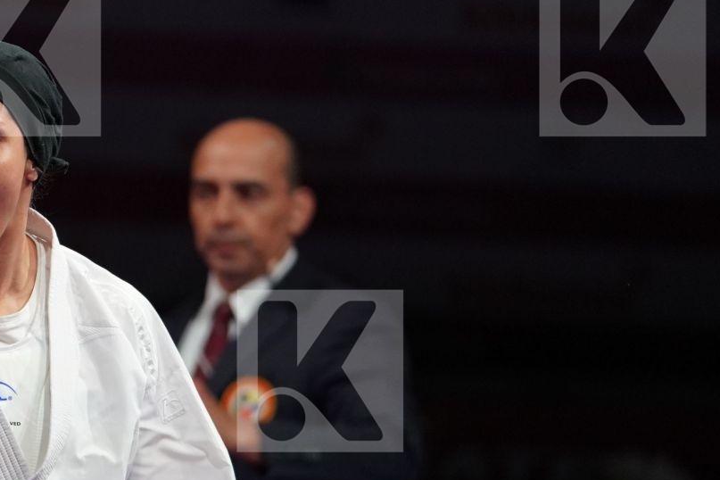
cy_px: 371
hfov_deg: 4.6
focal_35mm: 446
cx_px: 18
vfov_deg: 3.1
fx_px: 8919
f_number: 2.8
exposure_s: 1/1000
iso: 2500
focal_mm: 200
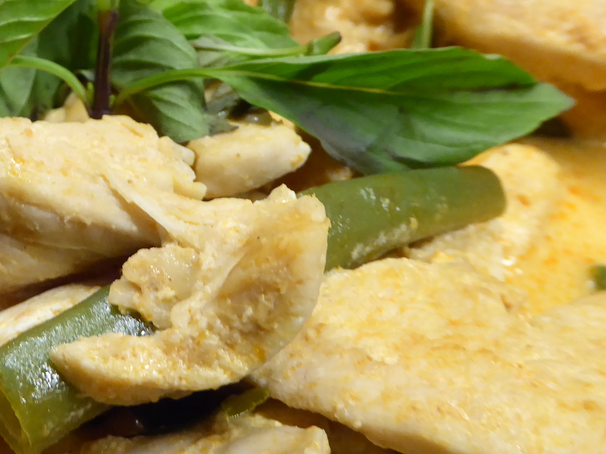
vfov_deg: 24.8
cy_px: 193
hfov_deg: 31.8
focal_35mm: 59
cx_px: 112
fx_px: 1033
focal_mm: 5.4
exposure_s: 1/20
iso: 400
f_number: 3.5
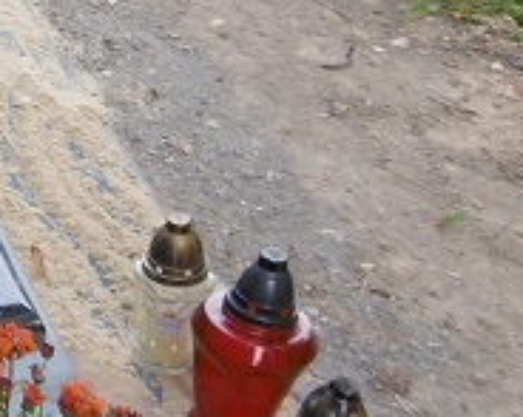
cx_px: -446
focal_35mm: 102
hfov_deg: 15.8
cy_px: 94
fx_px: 1578
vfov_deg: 15.0
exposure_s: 1/60
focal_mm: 4.3
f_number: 3.1
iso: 100
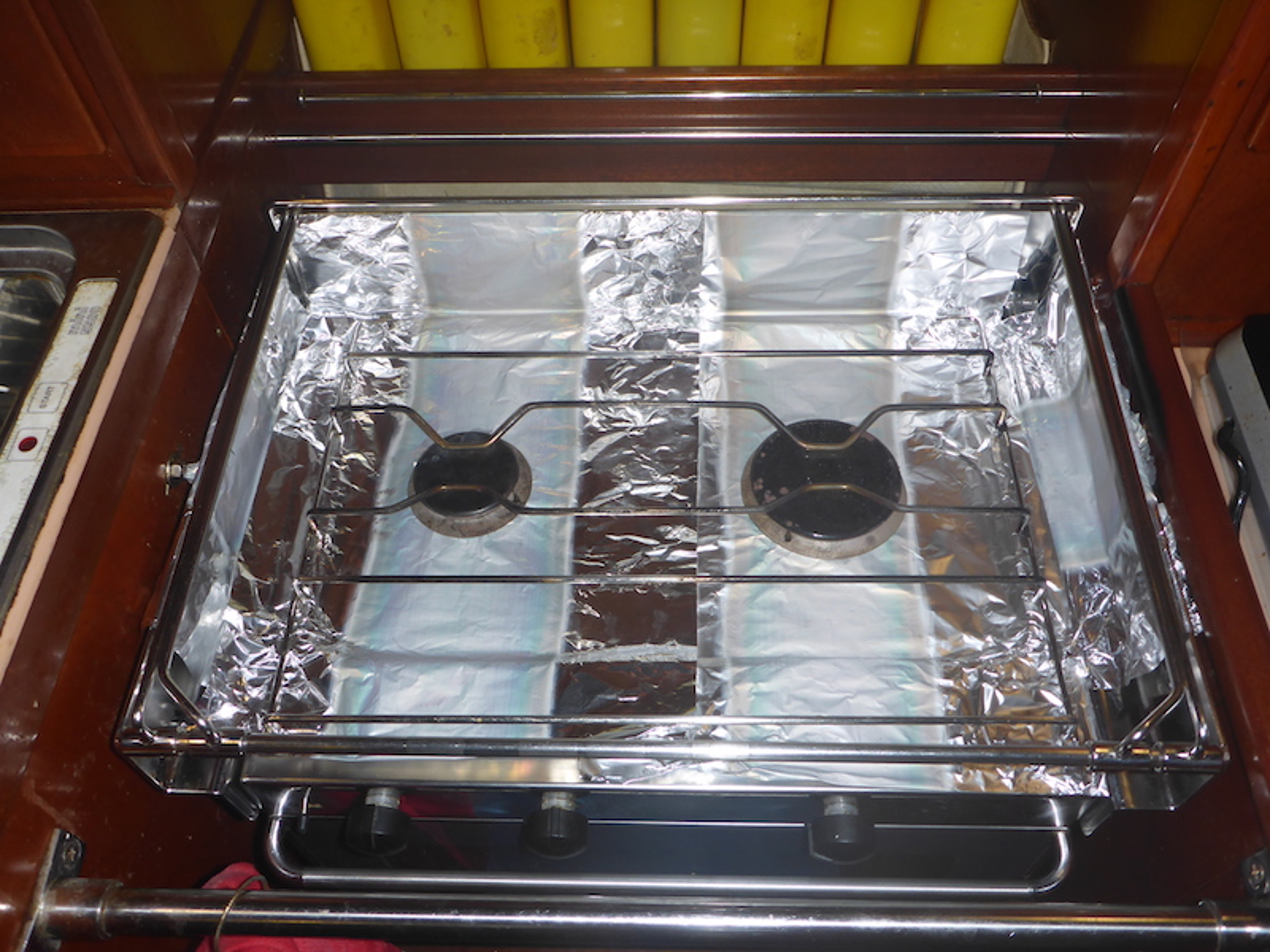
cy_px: 476
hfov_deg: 63.4
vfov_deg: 49.7
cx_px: 635
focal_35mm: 28
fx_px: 1027
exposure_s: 1/60
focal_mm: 4.9
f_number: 3.3
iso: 100
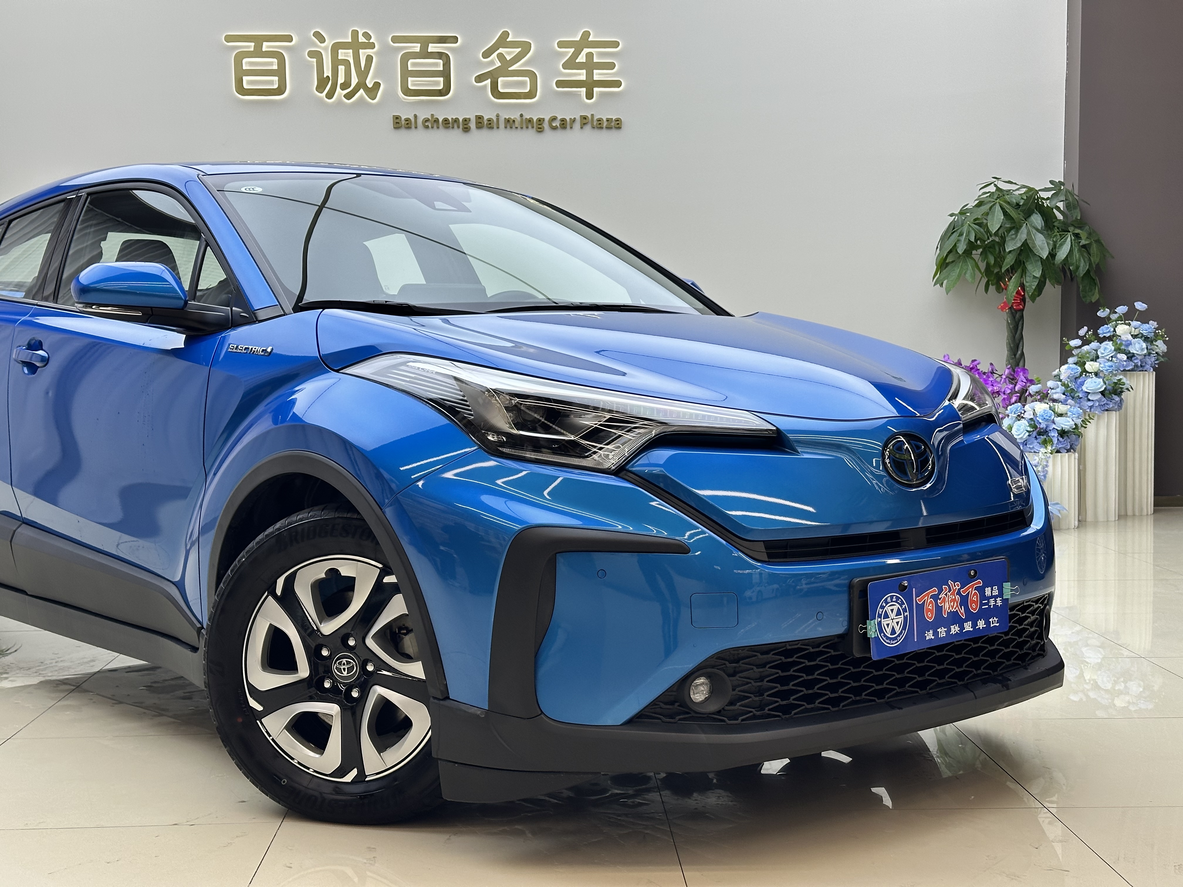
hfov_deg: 39.7
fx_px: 1640
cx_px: 592
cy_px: 444
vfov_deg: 30.3
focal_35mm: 48
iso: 50
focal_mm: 6.86
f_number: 1.78
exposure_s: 1/160
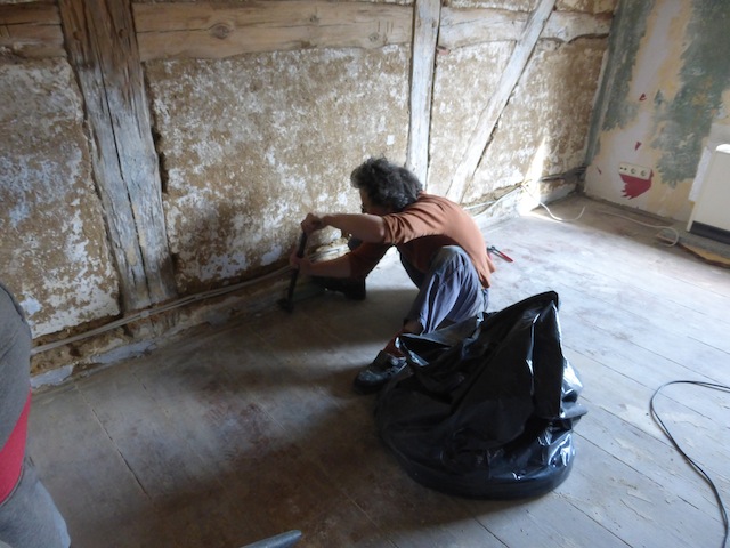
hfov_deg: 69.4
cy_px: 274
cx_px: 365
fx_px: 527
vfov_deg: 54.9
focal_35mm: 25
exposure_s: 1/30
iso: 400
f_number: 3.3
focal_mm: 4.3
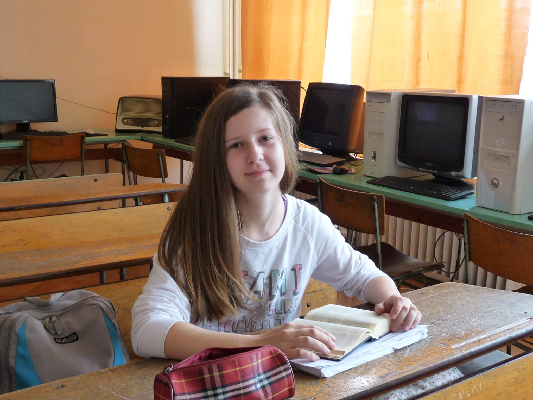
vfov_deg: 35.1
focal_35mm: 41
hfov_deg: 45.8
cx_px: 266
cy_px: 200
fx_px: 631
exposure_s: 1/30
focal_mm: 4.8
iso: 160
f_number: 2.8
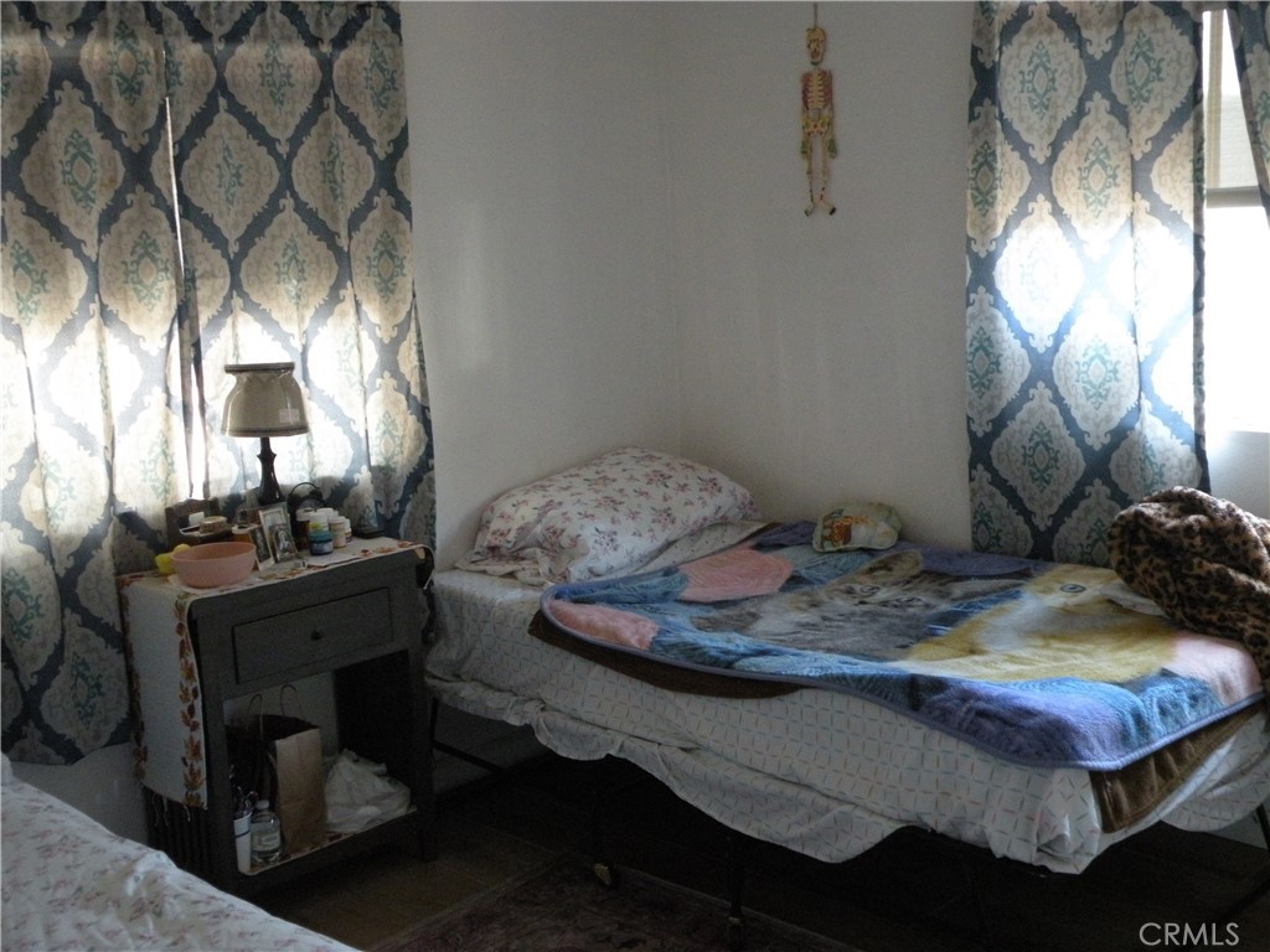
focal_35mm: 42
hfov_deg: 44.8
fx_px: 1541
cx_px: 635
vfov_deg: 34.3
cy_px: 476
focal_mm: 7.4
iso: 400
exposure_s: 1/30
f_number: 3.2
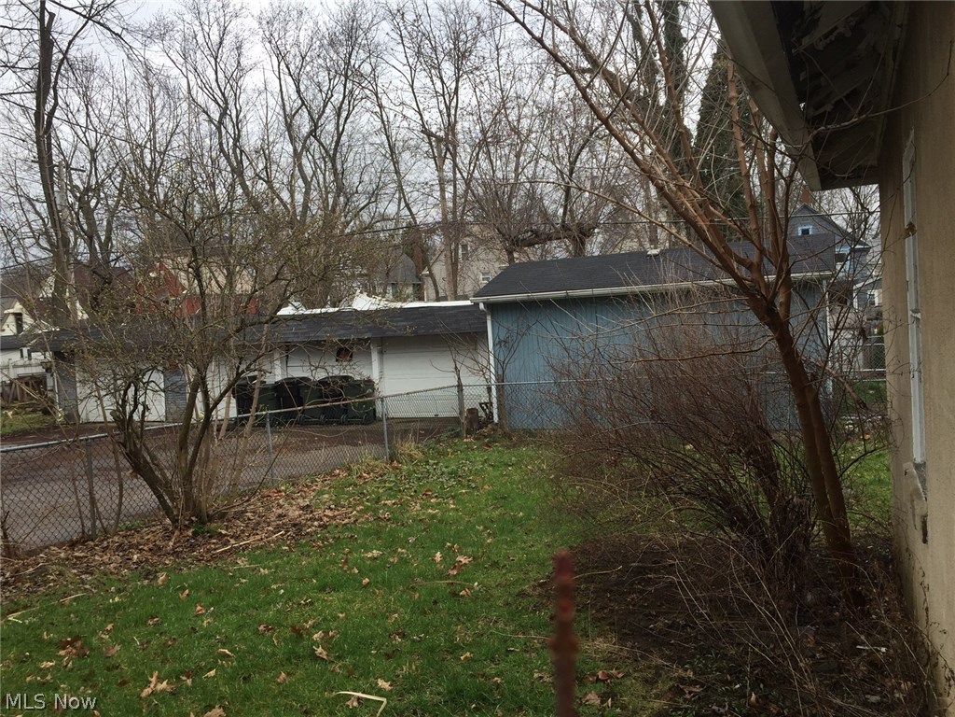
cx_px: 478
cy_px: 358
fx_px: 800
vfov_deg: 48.2
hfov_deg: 61.7
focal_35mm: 29
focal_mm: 4.15
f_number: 2.2
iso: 32
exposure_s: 1/964
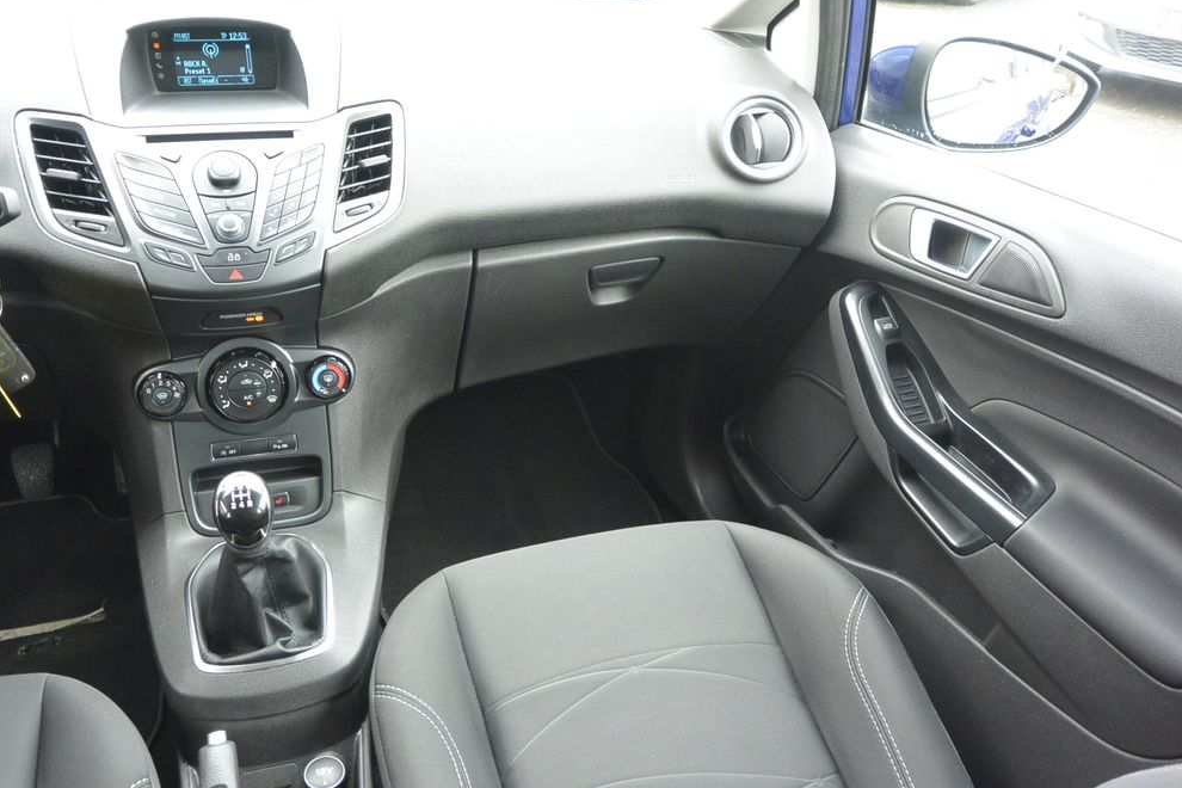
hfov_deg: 61.9
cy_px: 384
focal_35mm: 30
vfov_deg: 43.6
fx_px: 985
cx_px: 572
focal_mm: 11
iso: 500
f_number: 3.5
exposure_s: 1/60
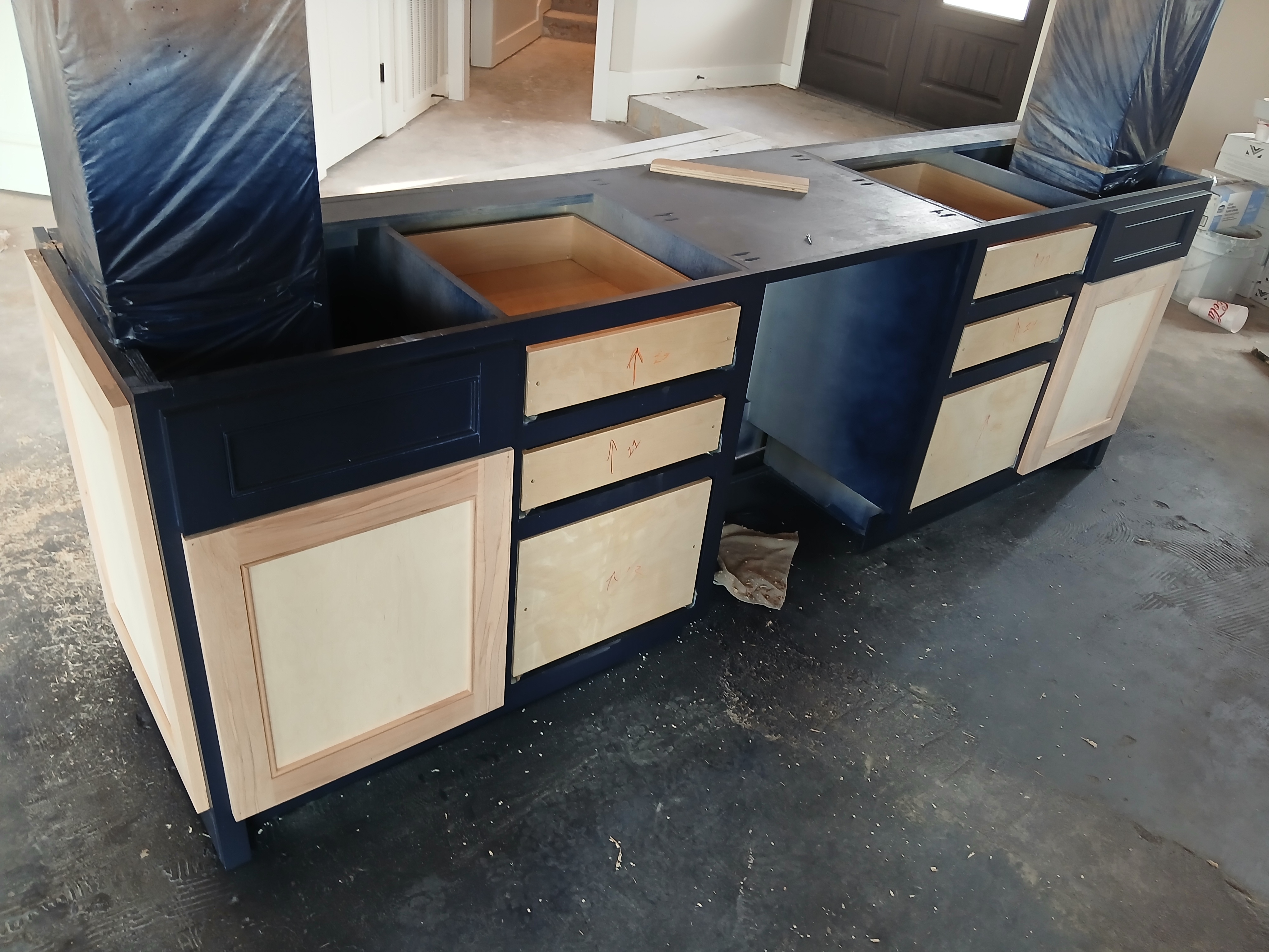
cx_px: 634
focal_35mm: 26
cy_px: 476
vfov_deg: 53.1
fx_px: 953
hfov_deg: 67.3
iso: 200
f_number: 1.8
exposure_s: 1/60
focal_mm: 3.98
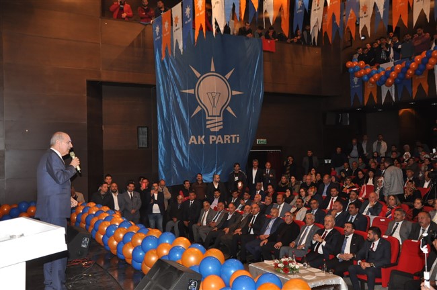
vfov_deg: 36.8
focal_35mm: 36
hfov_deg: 53.2
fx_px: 437
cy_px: 145
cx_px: 218
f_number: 3.8
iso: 800
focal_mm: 24
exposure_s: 1/60
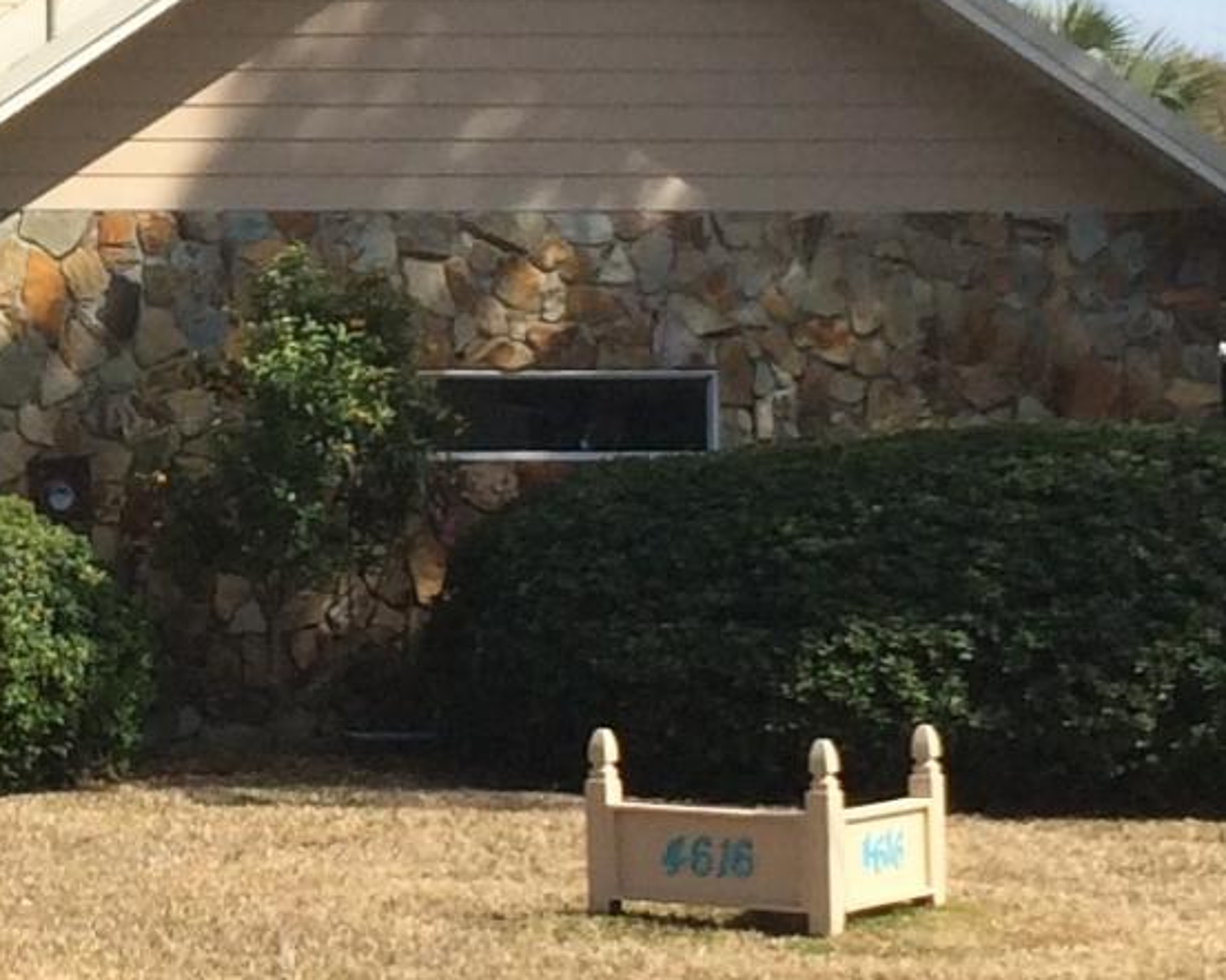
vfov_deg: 9.7
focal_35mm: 159
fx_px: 5767
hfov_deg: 11.8
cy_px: 144
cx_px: -335
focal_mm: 4.12
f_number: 2.2
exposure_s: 1/2160
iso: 32
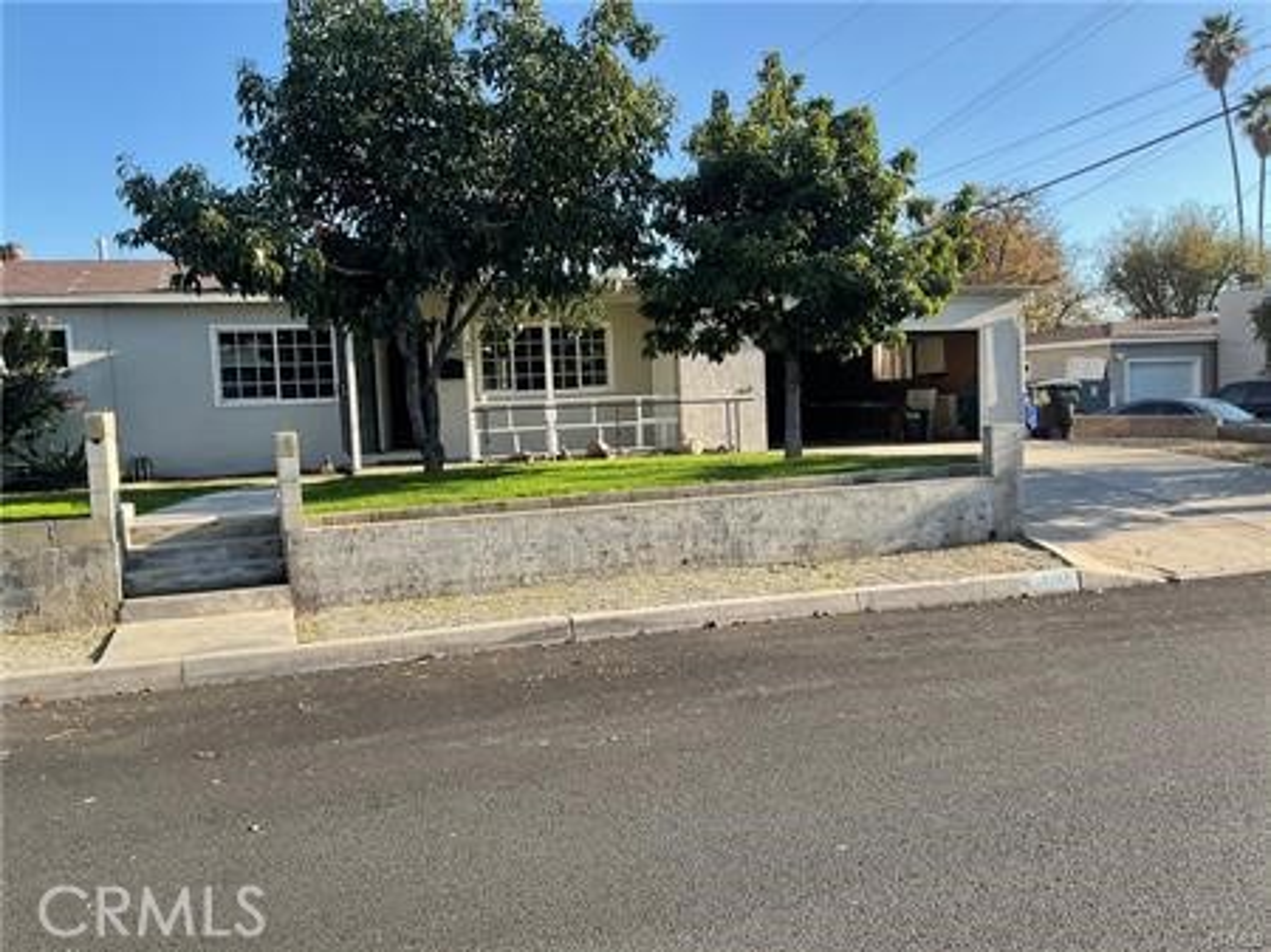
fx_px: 1064
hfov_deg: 61.7
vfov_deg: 48.2
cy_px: 476
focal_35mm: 29
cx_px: 636
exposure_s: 1/642
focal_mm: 3
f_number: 1.8
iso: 16
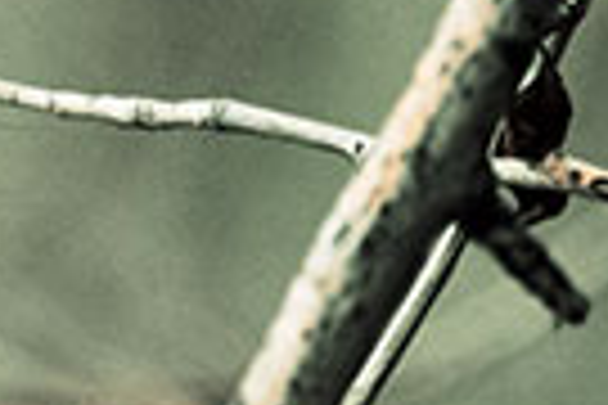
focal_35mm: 4434
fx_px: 74879
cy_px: 466
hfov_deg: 0.5
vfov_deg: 0.3
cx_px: -486
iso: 6400
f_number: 13
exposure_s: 1/1250
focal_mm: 1200
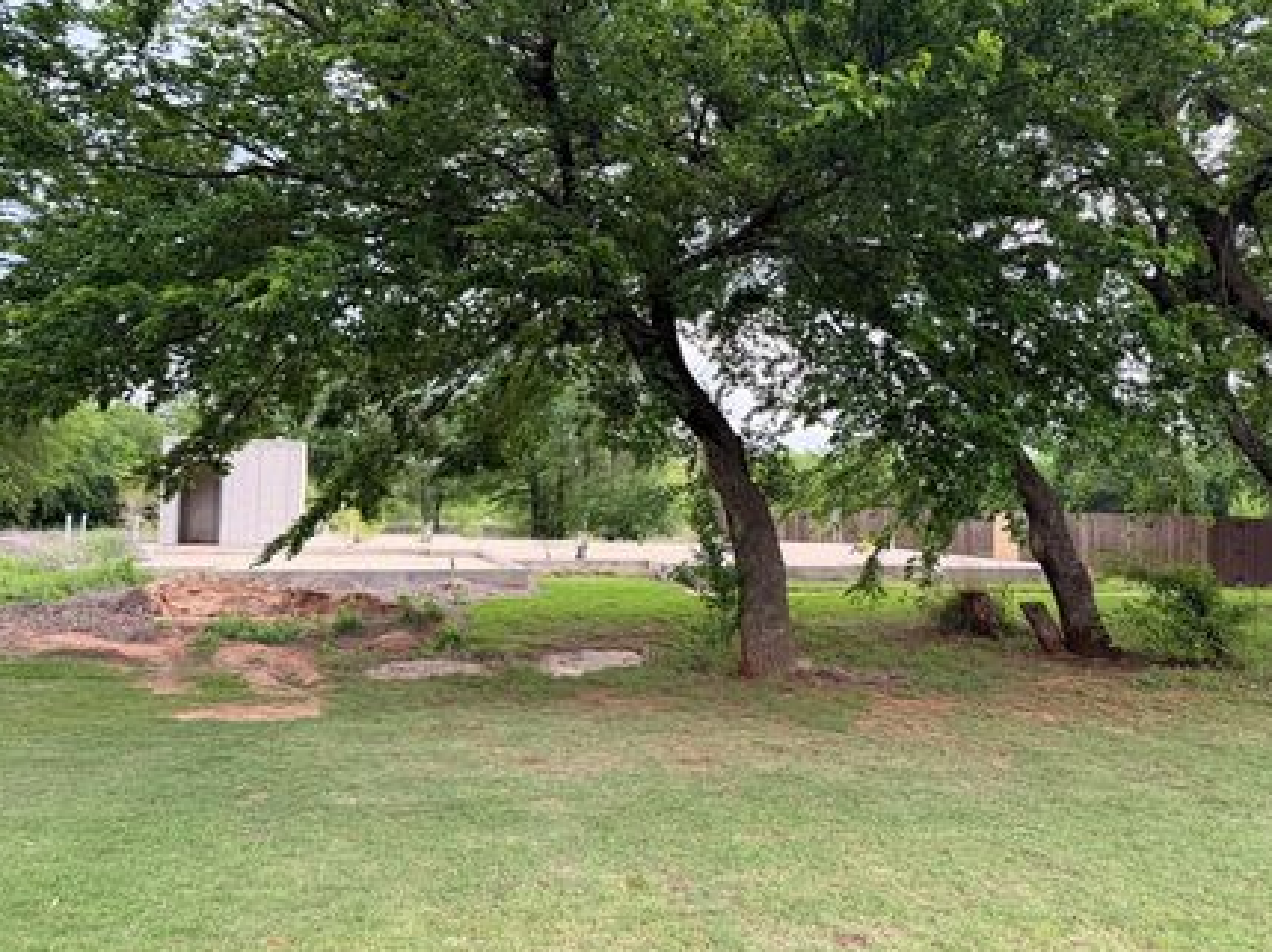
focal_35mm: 28
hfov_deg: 63.2
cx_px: 723
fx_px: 1028
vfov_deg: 49.7
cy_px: 449
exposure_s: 1/539
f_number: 1.78
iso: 100
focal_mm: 6.76
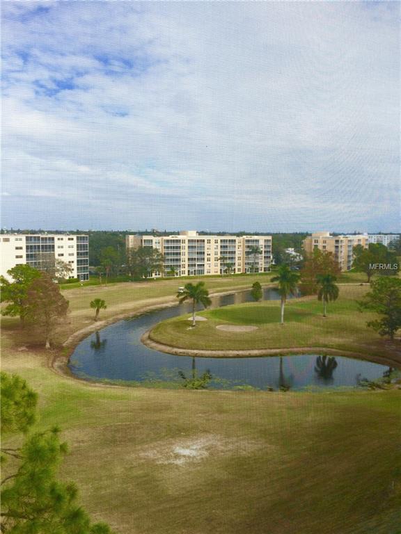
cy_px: 267
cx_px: 200
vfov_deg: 61.7
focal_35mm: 29
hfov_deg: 48.2
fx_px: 448
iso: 32
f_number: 2.2
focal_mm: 4.15
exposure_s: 1/1368
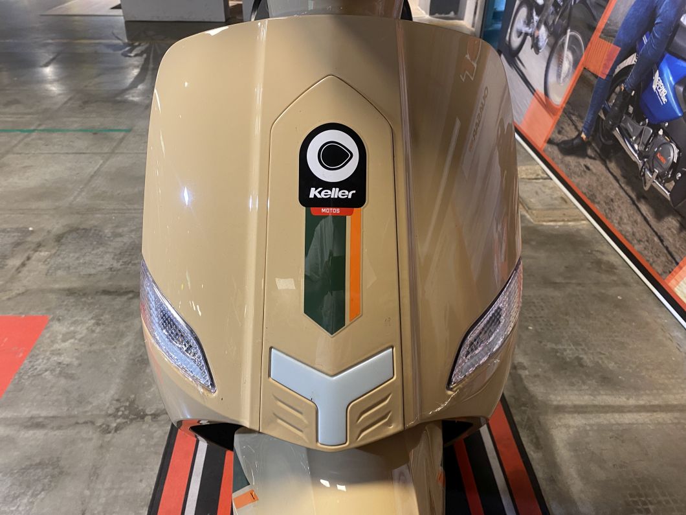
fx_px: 515
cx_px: 343
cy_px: 258
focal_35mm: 26
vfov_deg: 53.1
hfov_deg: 67.3
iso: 160
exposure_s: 1/50
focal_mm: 4.25
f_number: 1.8
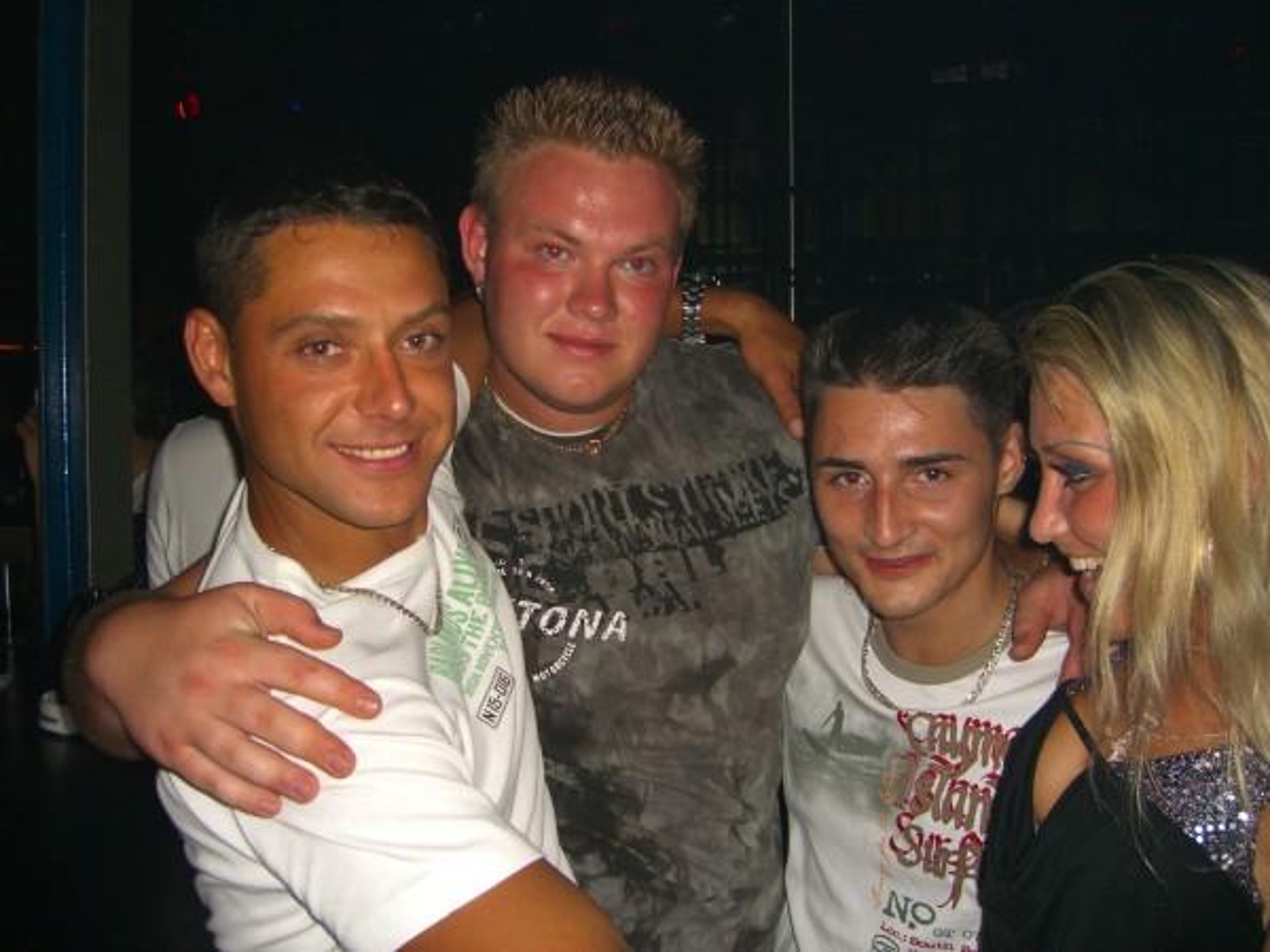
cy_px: 476
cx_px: 635
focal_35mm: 38
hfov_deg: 49.0
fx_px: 1394
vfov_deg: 37.7
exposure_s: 1/60
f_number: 2.8
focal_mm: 7.9
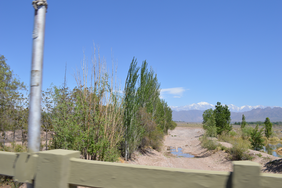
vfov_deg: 43.5
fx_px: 235
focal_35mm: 30
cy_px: 94
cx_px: 141
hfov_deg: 62.0
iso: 100
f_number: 8
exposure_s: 1/250
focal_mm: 20
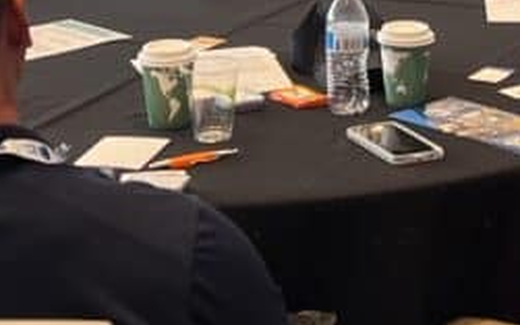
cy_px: -282
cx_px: 365
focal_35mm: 132
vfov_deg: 9.4
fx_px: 1871
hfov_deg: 15.8
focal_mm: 5.7
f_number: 1.5
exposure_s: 1/60
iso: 64
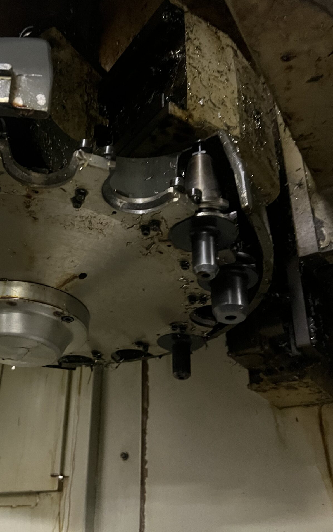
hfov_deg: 33.3
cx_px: 58
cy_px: 265
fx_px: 537
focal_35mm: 37
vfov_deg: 52.7
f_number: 1.5
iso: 640
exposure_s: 1/30
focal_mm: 5.7
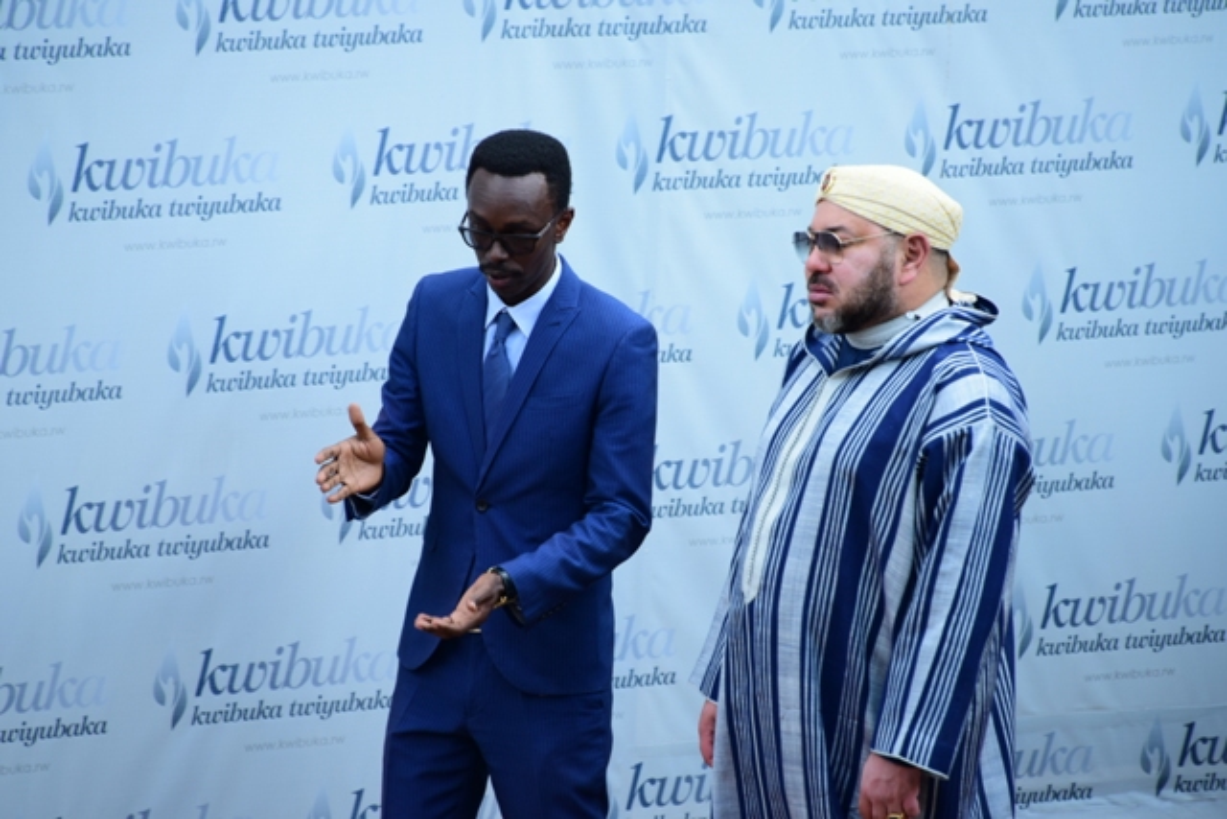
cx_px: 614
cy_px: 410
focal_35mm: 300
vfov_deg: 4.6
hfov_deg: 6.9
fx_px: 10227
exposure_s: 1/250
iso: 320
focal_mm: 300
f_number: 6.3
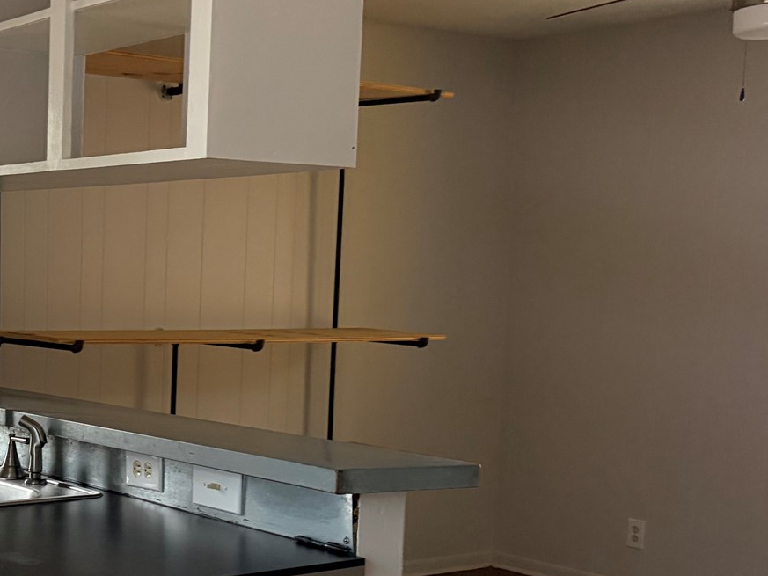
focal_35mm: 61
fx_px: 1354
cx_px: 43
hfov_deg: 30.0
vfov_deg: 23.8
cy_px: 416
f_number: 1.6
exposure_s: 1/60
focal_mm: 5.96
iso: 320
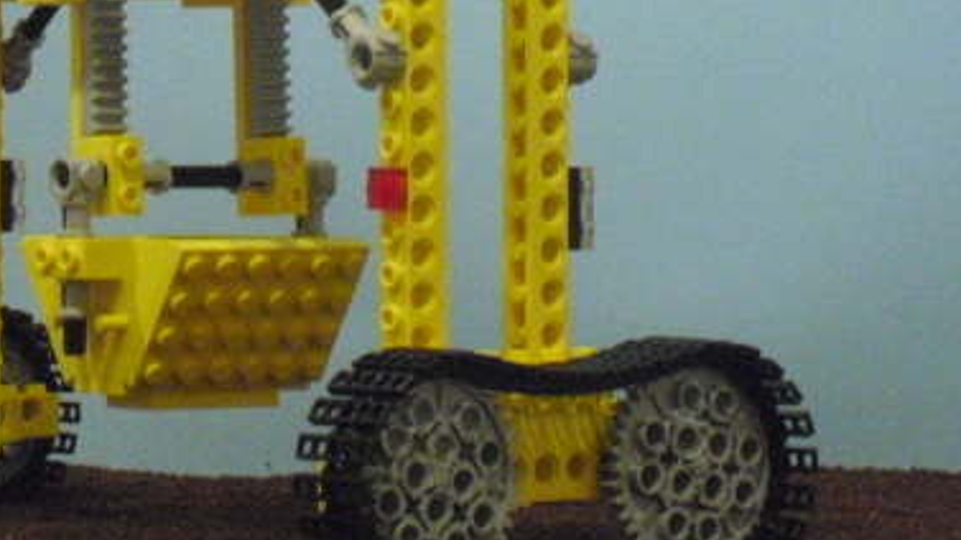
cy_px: 59
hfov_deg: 10.9
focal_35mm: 198
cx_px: 229
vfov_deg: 6.1
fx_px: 5045
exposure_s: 1/10
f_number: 5.6
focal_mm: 18.9
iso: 800
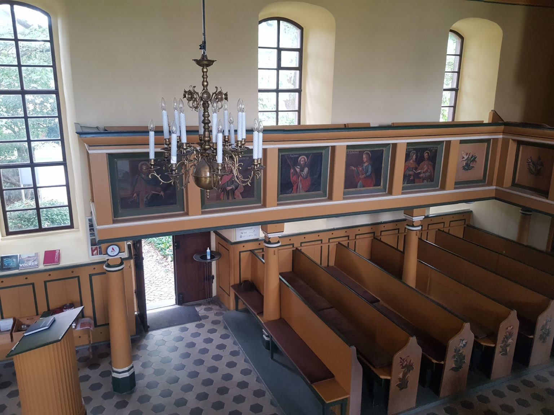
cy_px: 208
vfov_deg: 53.1
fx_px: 416
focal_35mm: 26
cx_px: 277
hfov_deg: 67.3
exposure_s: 1/60
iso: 250
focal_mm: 4.2
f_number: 1.7
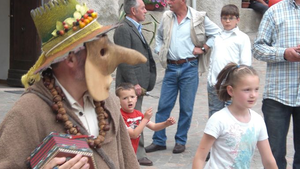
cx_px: 134
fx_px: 843
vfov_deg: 11.4
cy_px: 104
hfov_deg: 20.2
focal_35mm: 106
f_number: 5
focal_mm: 14.49
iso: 100
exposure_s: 1/100
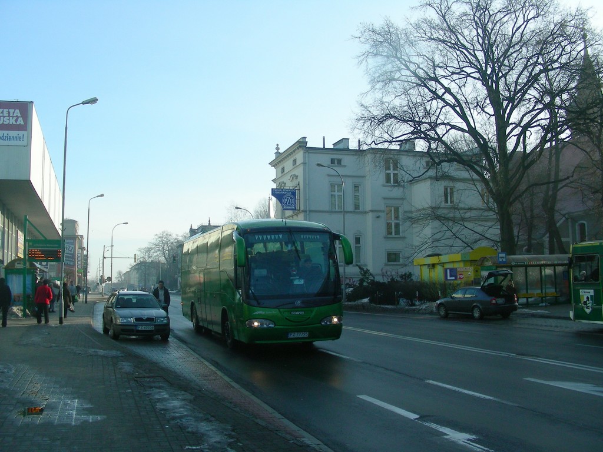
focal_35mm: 38
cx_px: 302
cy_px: 226
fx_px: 662
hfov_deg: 49.0
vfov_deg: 37.7
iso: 50
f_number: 4
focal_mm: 6.3
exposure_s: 1/412
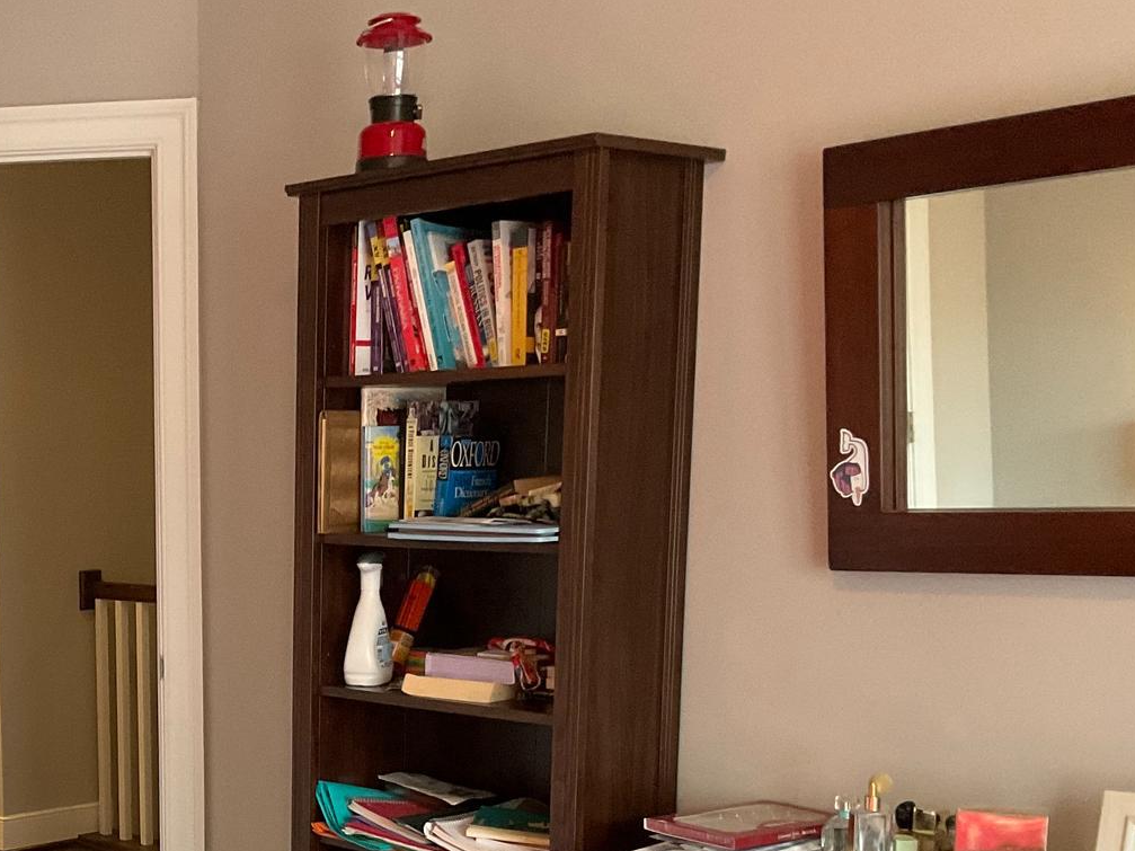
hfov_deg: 30.7
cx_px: 41
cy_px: 751
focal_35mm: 59
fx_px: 1934
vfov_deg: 24.2
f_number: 1.8
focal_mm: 3
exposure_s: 1/60
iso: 100
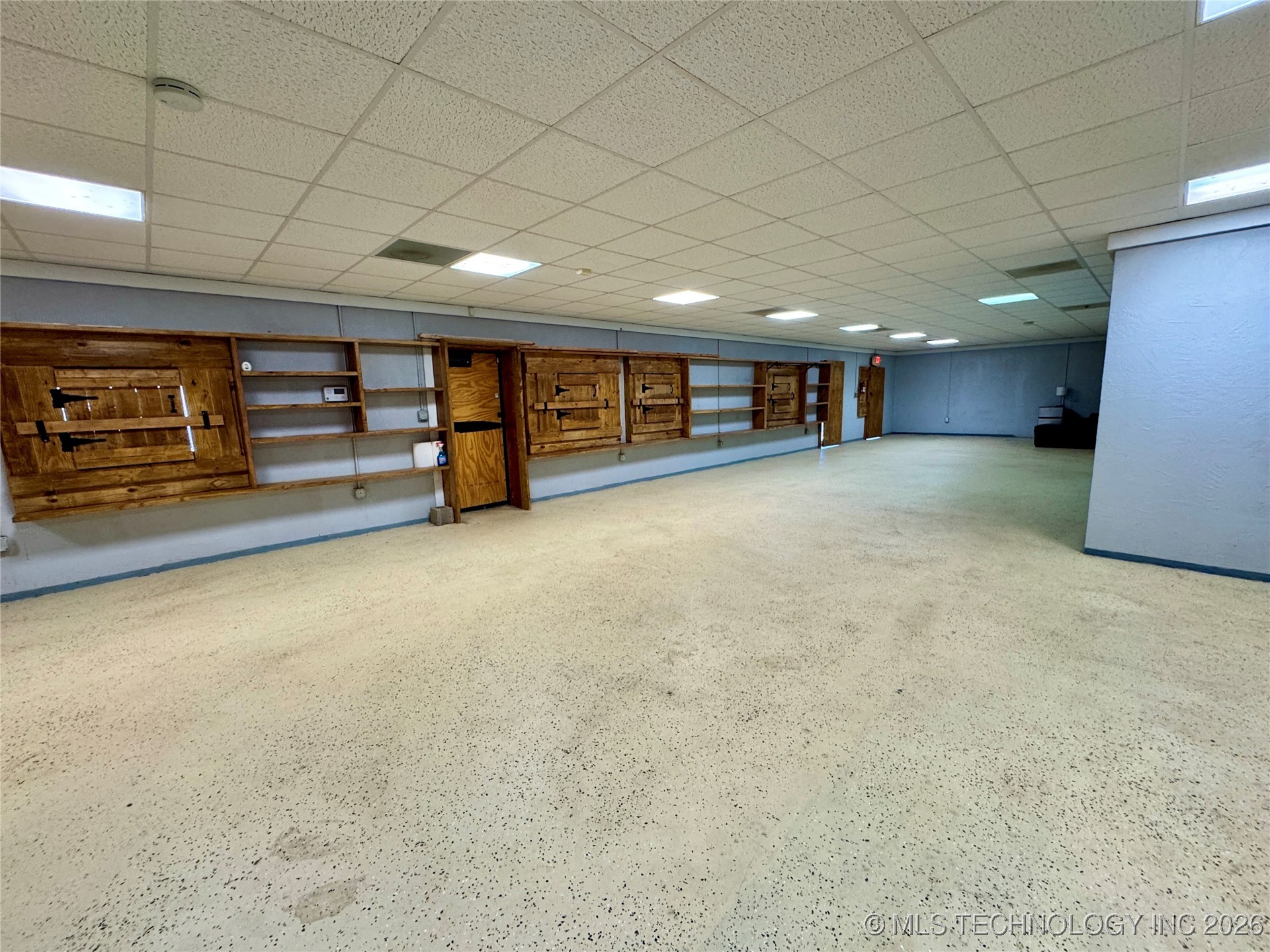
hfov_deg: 102.1
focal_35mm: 14
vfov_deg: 85.7
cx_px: 635
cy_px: 476
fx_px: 514
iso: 200
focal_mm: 2.22
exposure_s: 1/60
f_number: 2.2
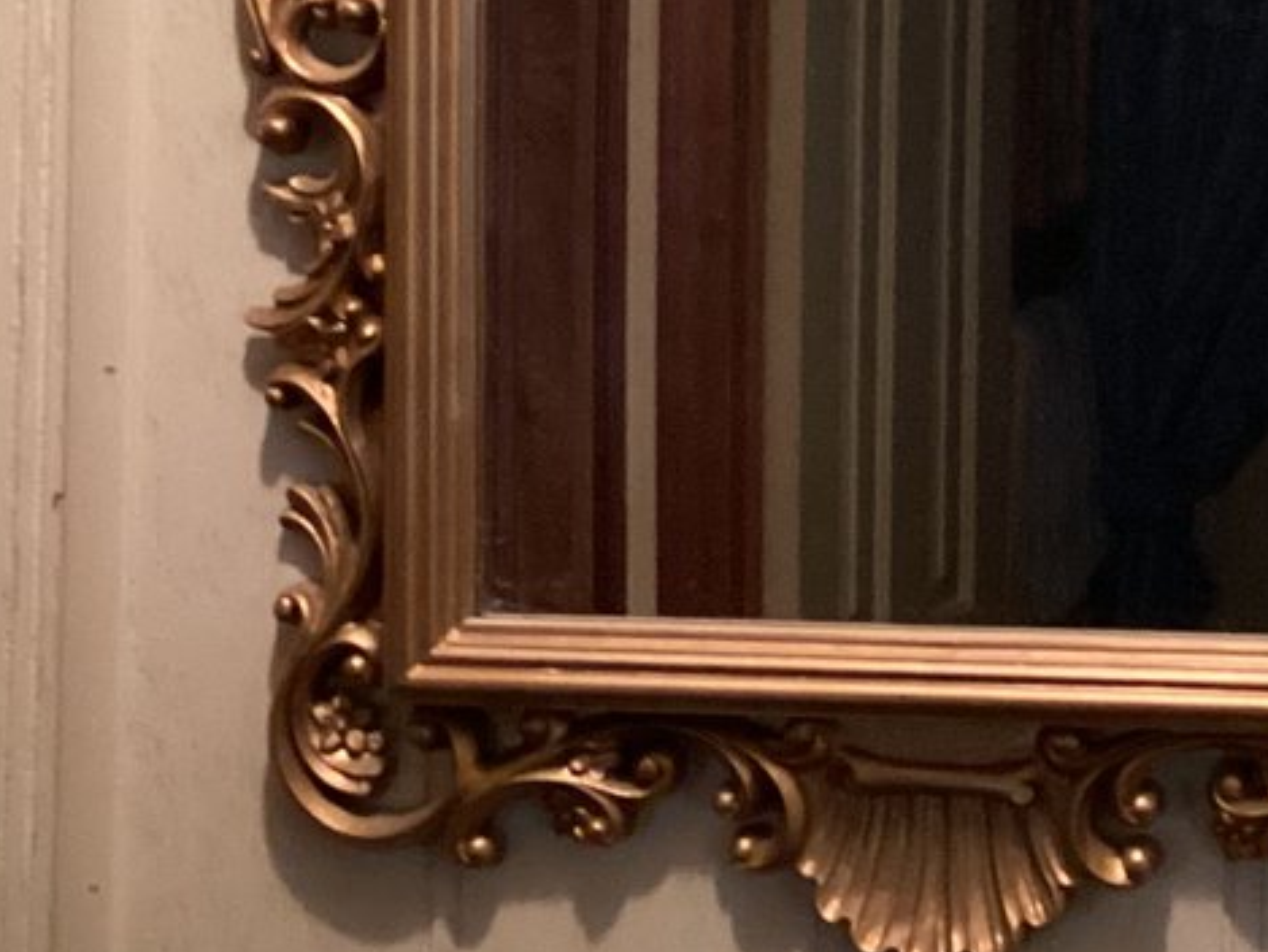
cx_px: 969
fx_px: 3664
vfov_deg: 14.7
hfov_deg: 19.5
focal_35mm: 100
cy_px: 164
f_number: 2.4
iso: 400
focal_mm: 3.3
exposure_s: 1/40
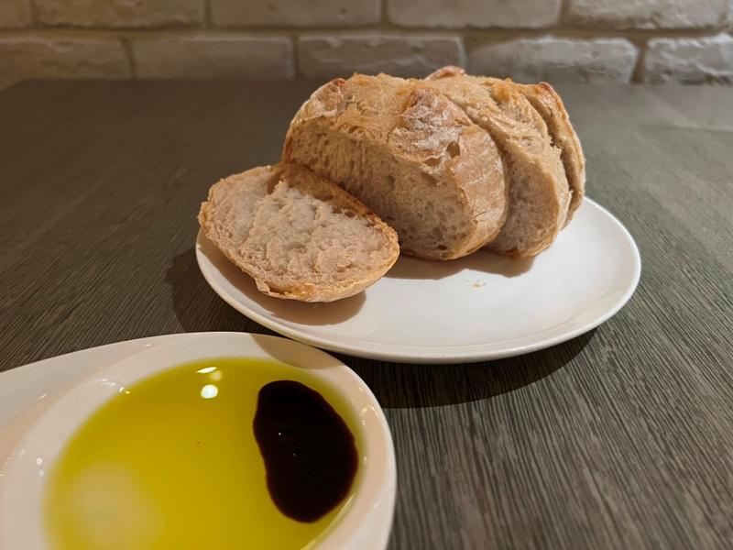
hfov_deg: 67.3
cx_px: 366
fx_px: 551
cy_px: 275
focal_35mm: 26
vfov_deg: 53.1
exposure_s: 1/30
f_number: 1.5
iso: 500
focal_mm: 5.7
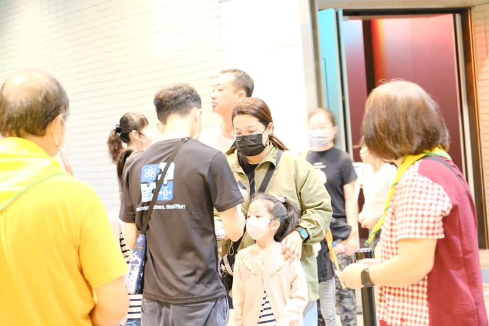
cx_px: 244
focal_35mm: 83
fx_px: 1128
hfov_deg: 24.5
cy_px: 163
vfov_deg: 16.5
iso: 12800
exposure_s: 1/13
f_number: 3.5
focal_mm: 55
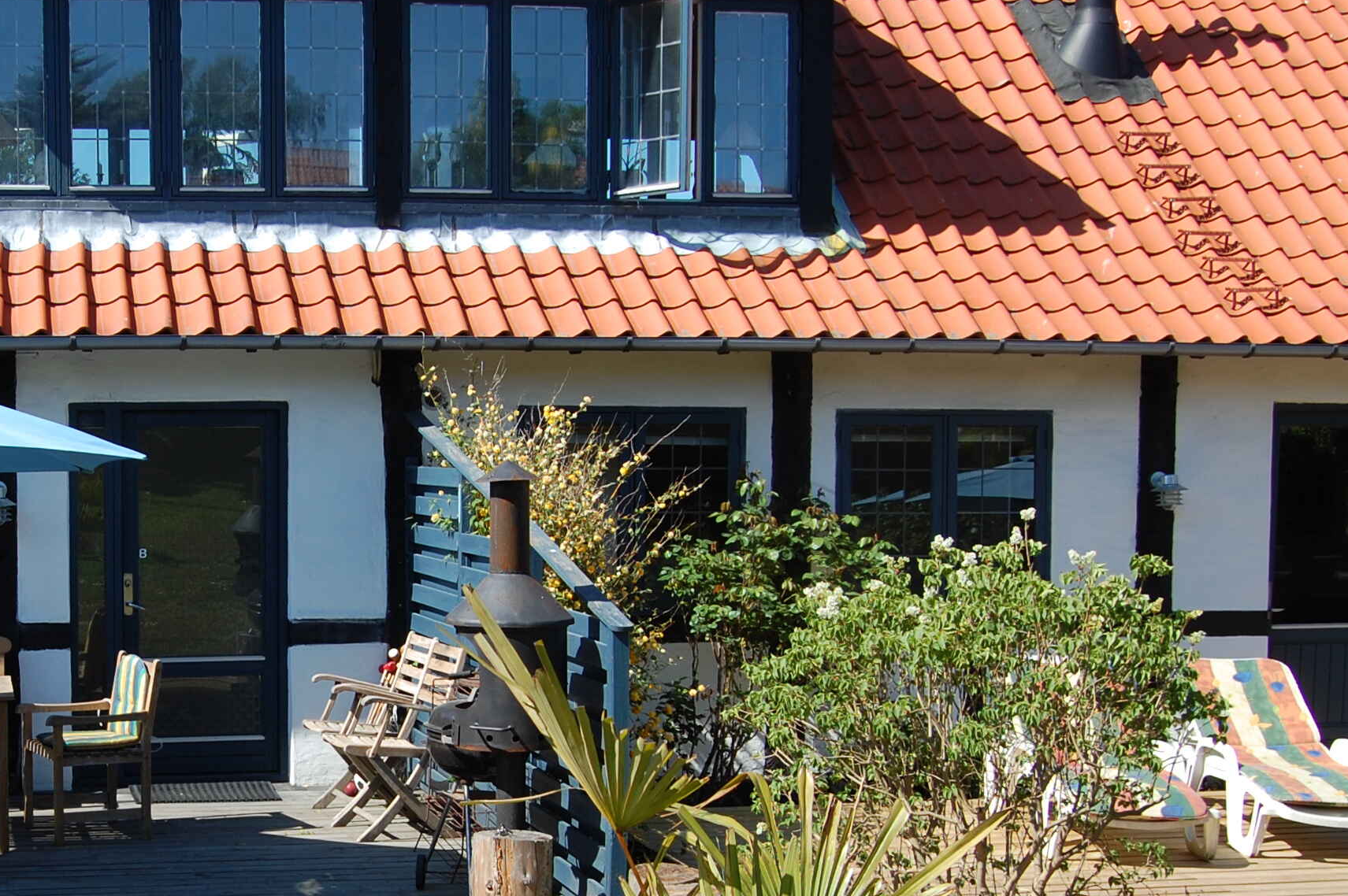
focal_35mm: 58
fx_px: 2170
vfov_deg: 23.0
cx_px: 208
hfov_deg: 33.2
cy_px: 707
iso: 200
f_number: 8
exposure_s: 1/250
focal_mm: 22
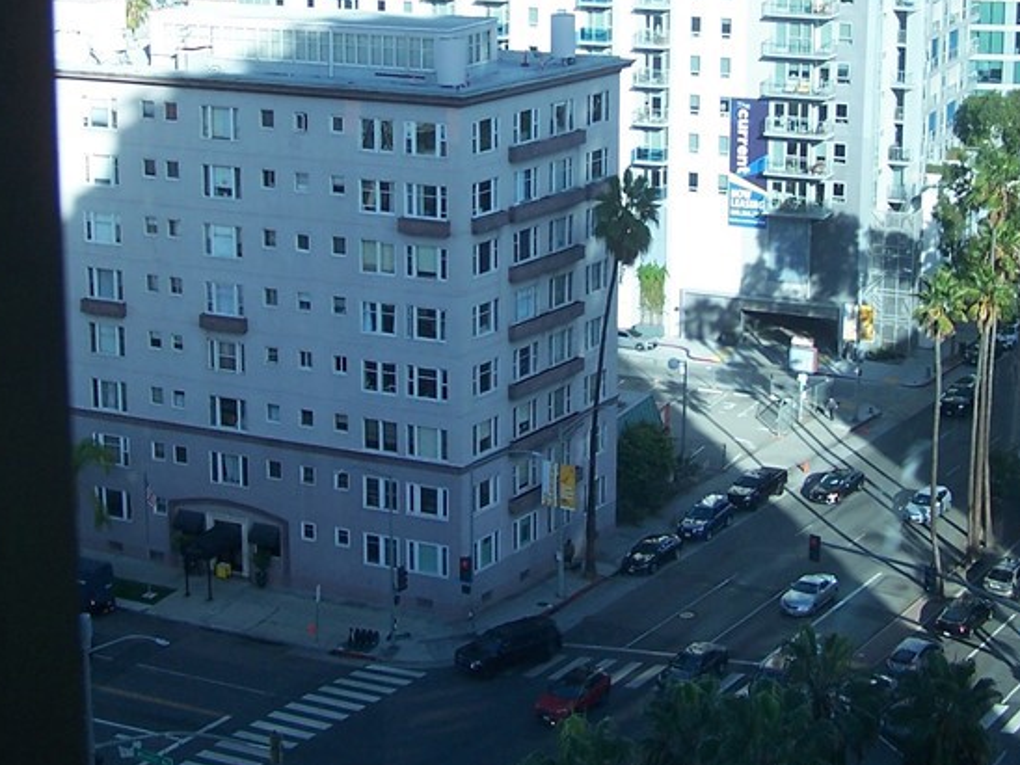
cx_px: 571
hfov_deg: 27.4
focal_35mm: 71
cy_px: 168
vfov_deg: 20.5
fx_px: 2092
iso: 80
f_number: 2.8
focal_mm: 6.3
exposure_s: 1/320
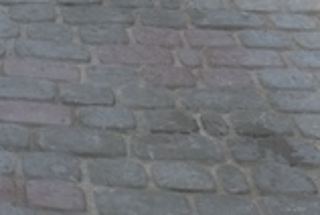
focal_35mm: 168
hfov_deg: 10.9
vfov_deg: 7.7
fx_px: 1496
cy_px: -260
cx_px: -370
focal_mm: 7.3
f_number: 2.8
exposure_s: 1/125
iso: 400
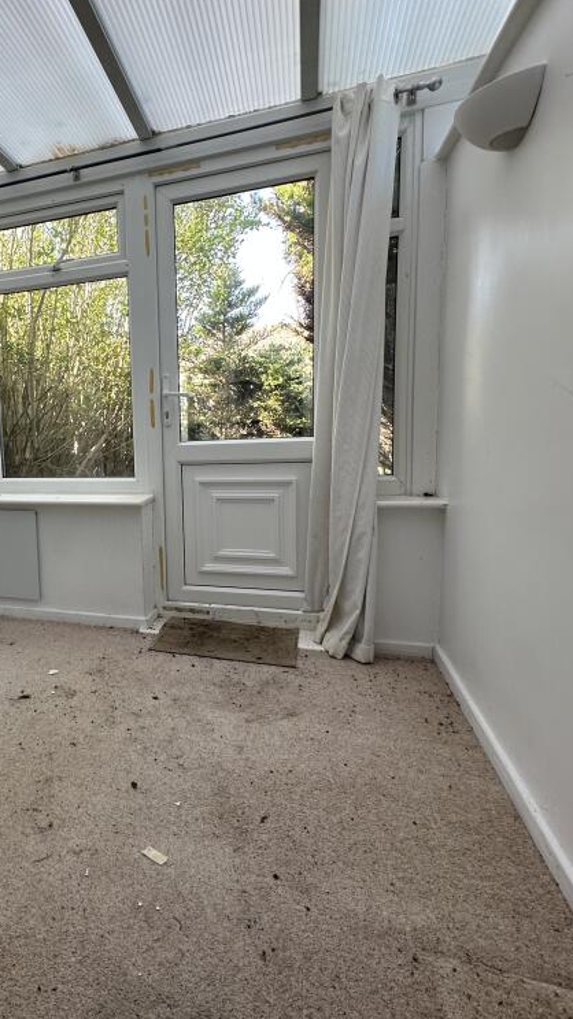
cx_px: 89
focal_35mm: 21
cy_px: 494
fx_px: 568
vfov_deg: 83.8
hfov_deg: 49.4
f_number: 2.2
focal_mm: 2.22
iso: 80
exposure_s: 1/99
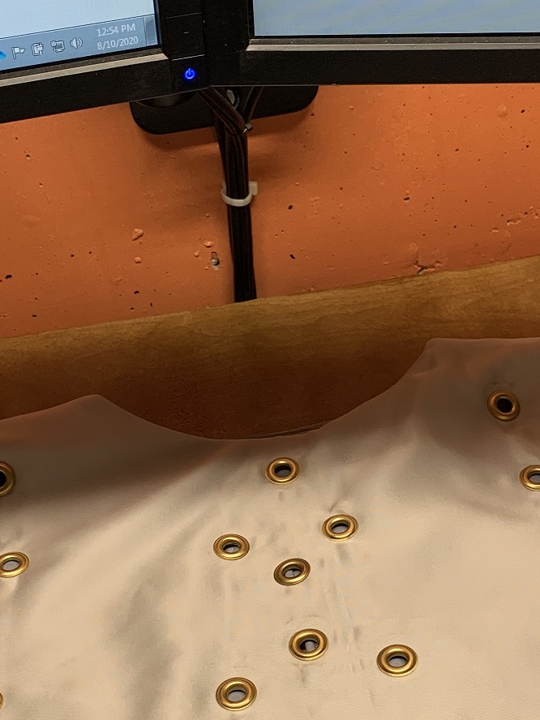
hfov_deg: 24.8
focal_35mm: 59
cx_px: 301
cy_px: 497
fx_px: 1227
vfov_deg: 32.3
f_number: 1.8
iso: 64
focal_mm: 4.25
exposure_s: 1/60
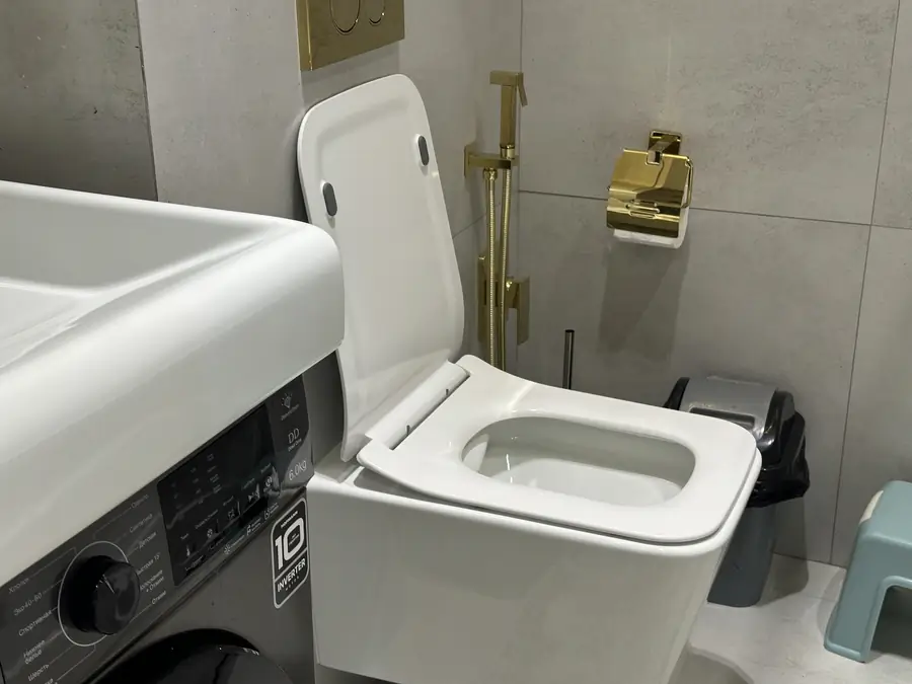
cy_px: 342
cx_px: 456
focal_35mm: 48
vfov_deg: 30.3
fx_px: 1265
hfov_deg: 39.7
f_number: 1.78
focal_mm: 6.86
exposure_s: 1/50
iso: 64
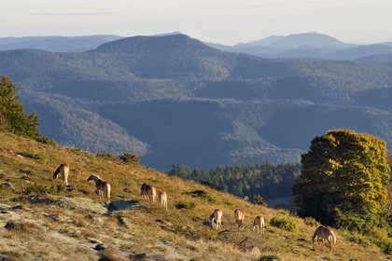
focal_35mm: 175
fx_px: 1905
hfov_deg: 11.7
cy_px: 130
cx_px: 196
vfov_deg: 7.8
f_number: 9
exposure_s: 1/160
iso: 200
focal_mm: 175
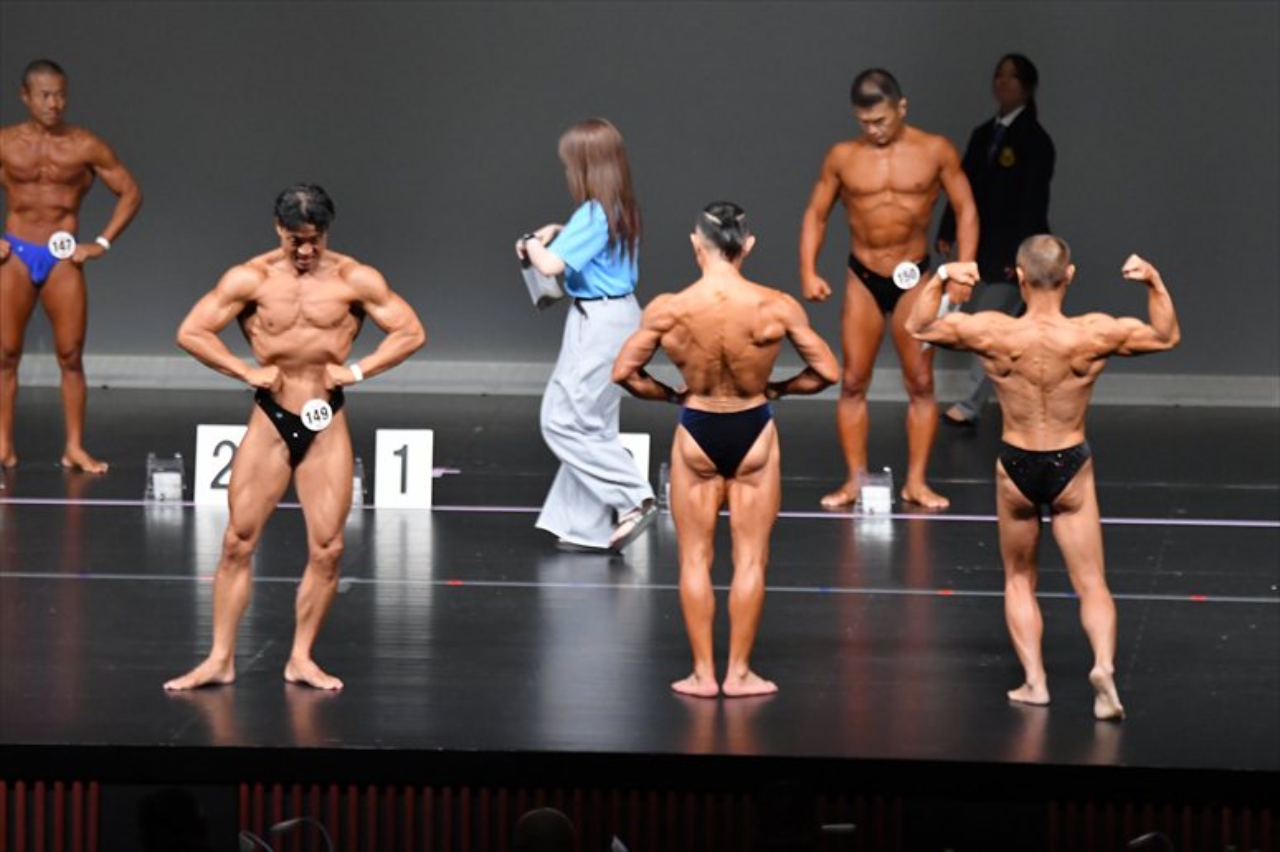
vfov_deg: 6.1
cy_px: 426
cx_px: 640
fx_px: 7996
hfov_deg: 9.2
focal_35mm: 225
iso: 5000
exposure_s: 1/400
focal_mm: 150
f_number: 5.6
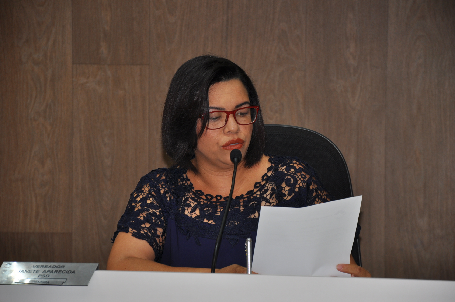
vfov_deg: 8.7
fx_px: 1988
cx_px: 228
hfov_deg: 13.1
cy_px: 151
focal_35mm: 158
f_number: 5.6
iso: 200
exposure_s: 1/60
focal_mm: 105
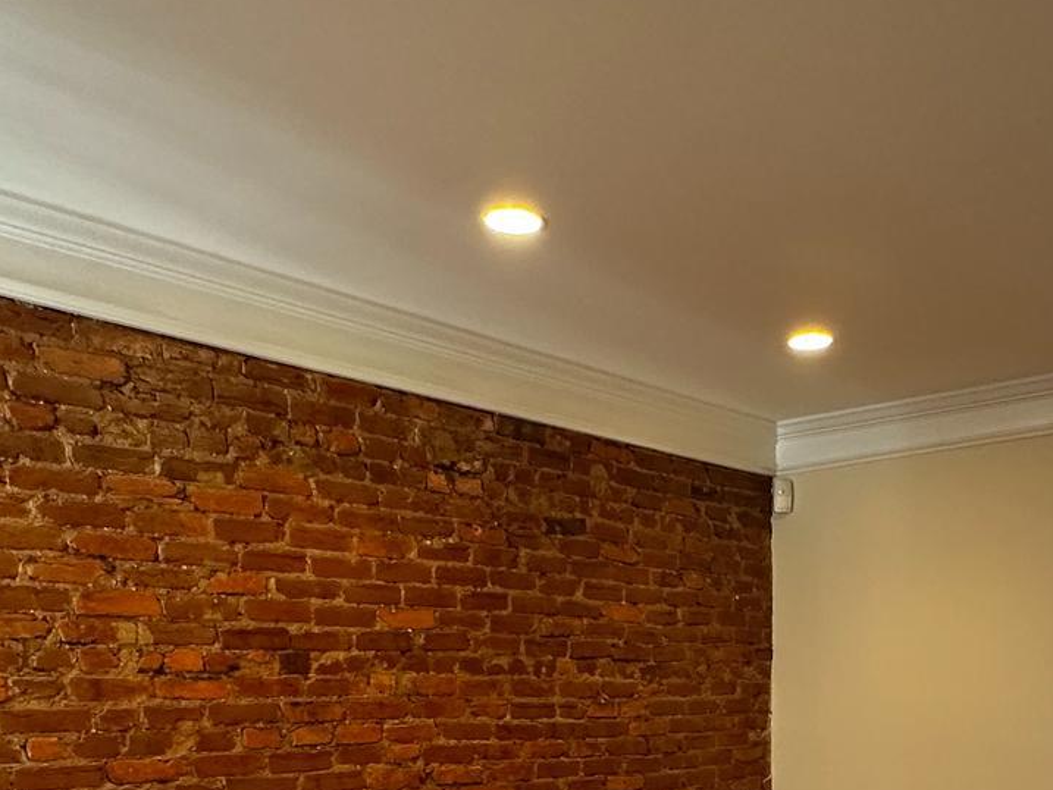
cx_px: 715
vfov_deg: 31.2
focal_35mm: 40
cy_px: 906
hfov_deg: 46.0
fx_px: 1217
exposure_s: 1/60
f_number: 2.2
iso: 250
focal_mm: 2.22
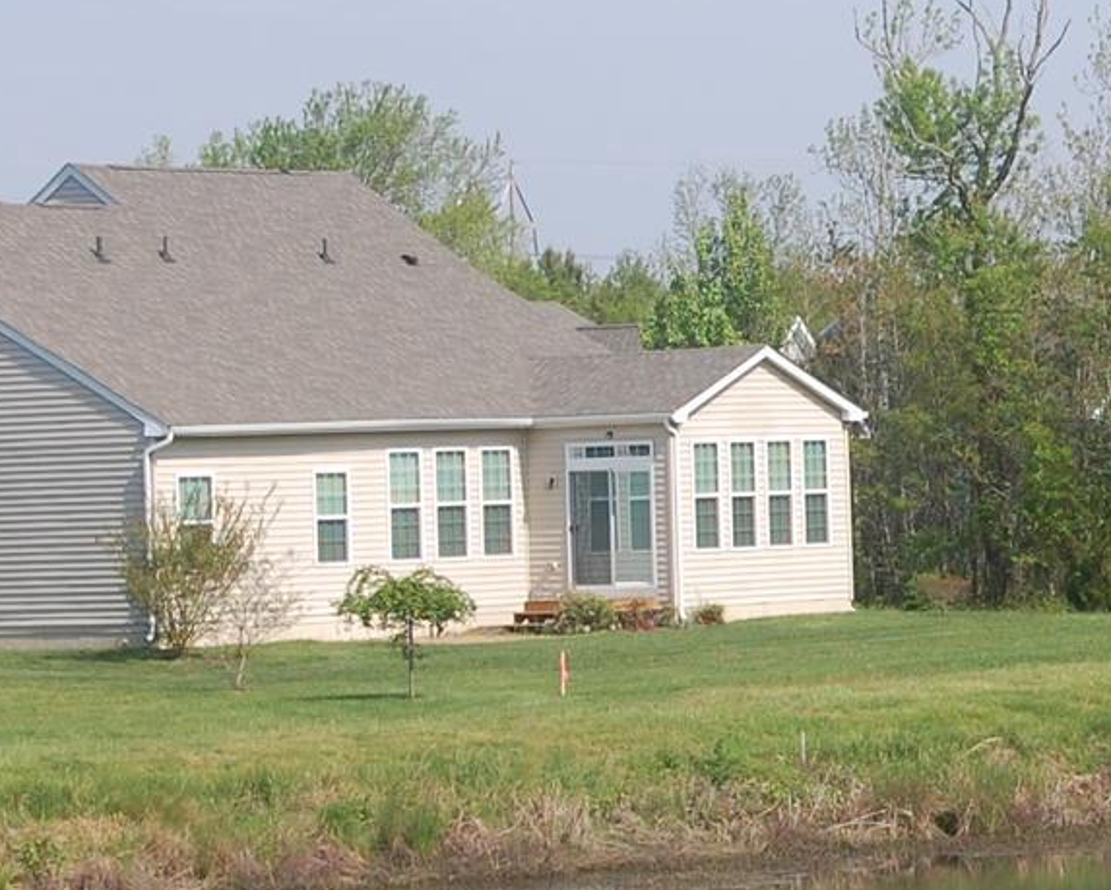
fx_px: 6613
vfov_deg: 7.7
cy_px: 501
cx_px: 1134
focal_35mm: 201
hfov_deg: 9.5
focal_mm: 40
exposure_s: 1/320
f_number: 9
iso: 200
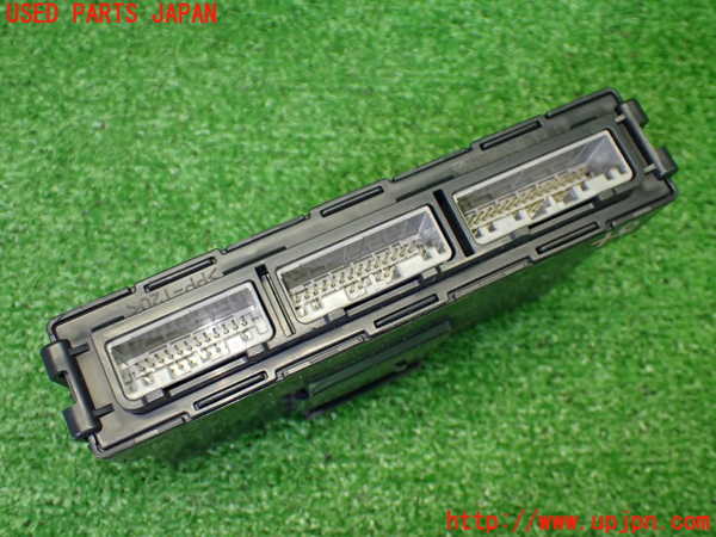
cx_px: 358
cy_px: 268
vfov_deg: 37.7
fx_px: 786
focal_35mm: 38
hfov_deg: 49.0
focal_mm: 6.83
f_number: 2.7
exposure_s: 1/125
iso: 800
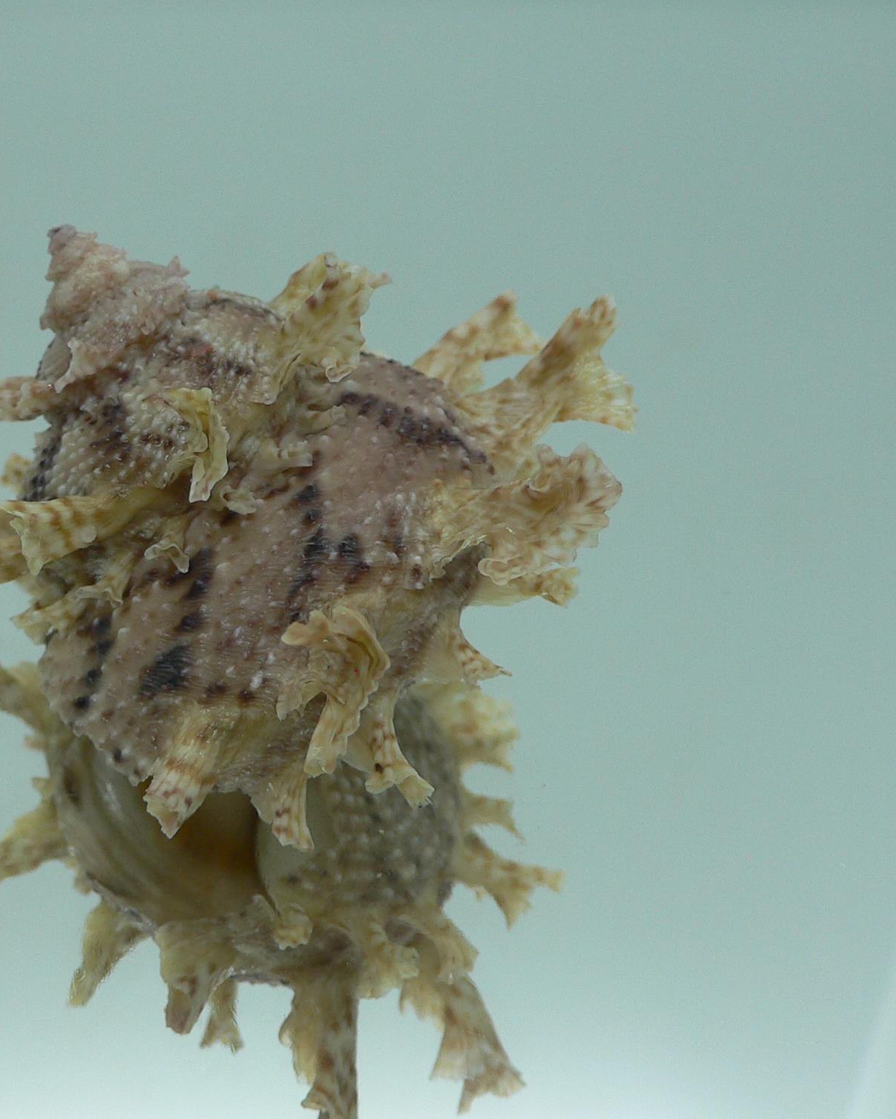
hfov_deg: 32.4
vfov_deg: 40.3
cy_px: 560
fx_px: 1524
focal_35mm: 46
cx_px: 272
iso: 80
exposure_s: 1/60
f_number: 2.8
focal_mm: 4.6
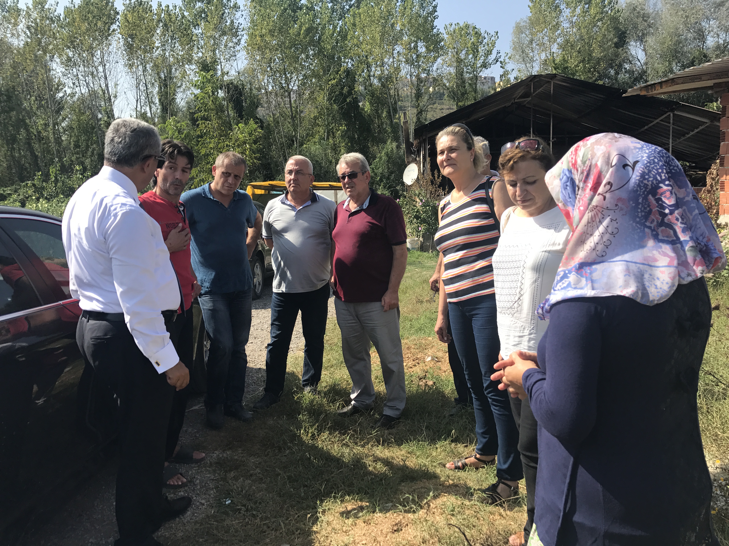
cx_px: 364
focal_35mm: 28
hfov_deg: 63.4
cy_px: 273
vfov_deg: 49.7
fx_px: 590
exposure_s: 1/1330
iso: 20
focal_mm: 3.99
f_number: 1.8
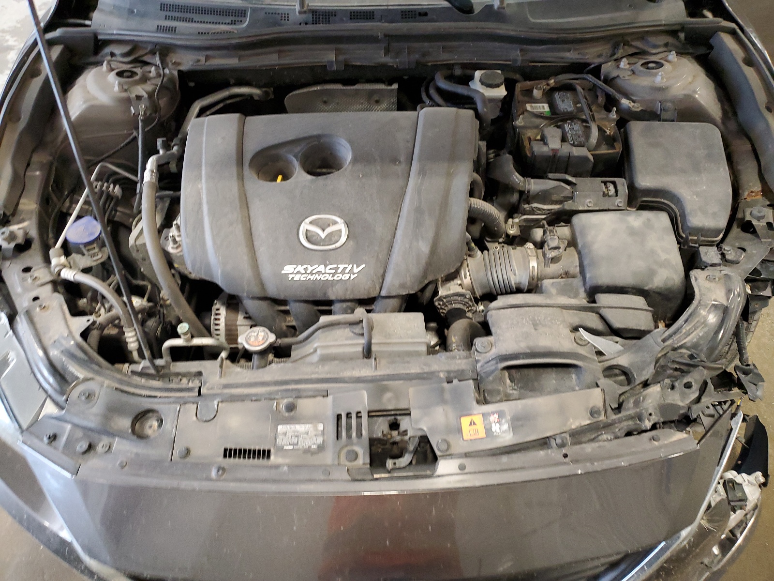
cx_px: 387
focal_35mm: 26
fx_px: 581
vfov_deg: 53.1
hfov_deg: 67.3
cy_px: 290
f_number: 1.5
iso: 295
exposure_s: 1/24
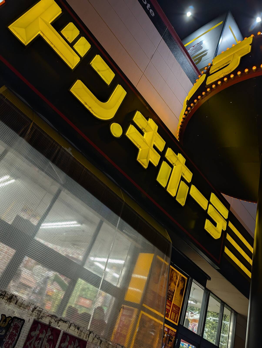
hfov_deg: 56.9
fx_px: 242
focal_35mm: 24
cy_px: 174
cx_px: 131
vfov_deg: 71.5
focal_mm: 6.9
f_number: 1.68
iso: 50
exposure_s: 1/120
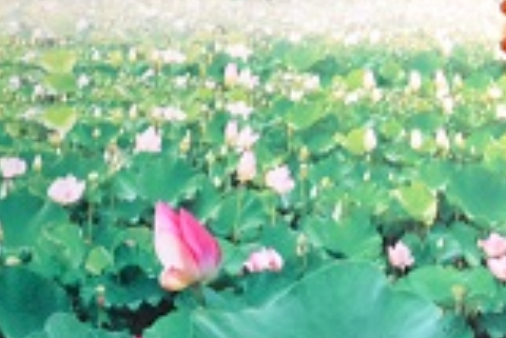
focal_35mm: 225
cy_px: -635
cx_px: 750
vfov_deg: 5.7
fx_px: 3165
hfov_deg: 8.9
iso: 2000
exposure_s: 1/60
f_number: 3.8
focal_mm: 24
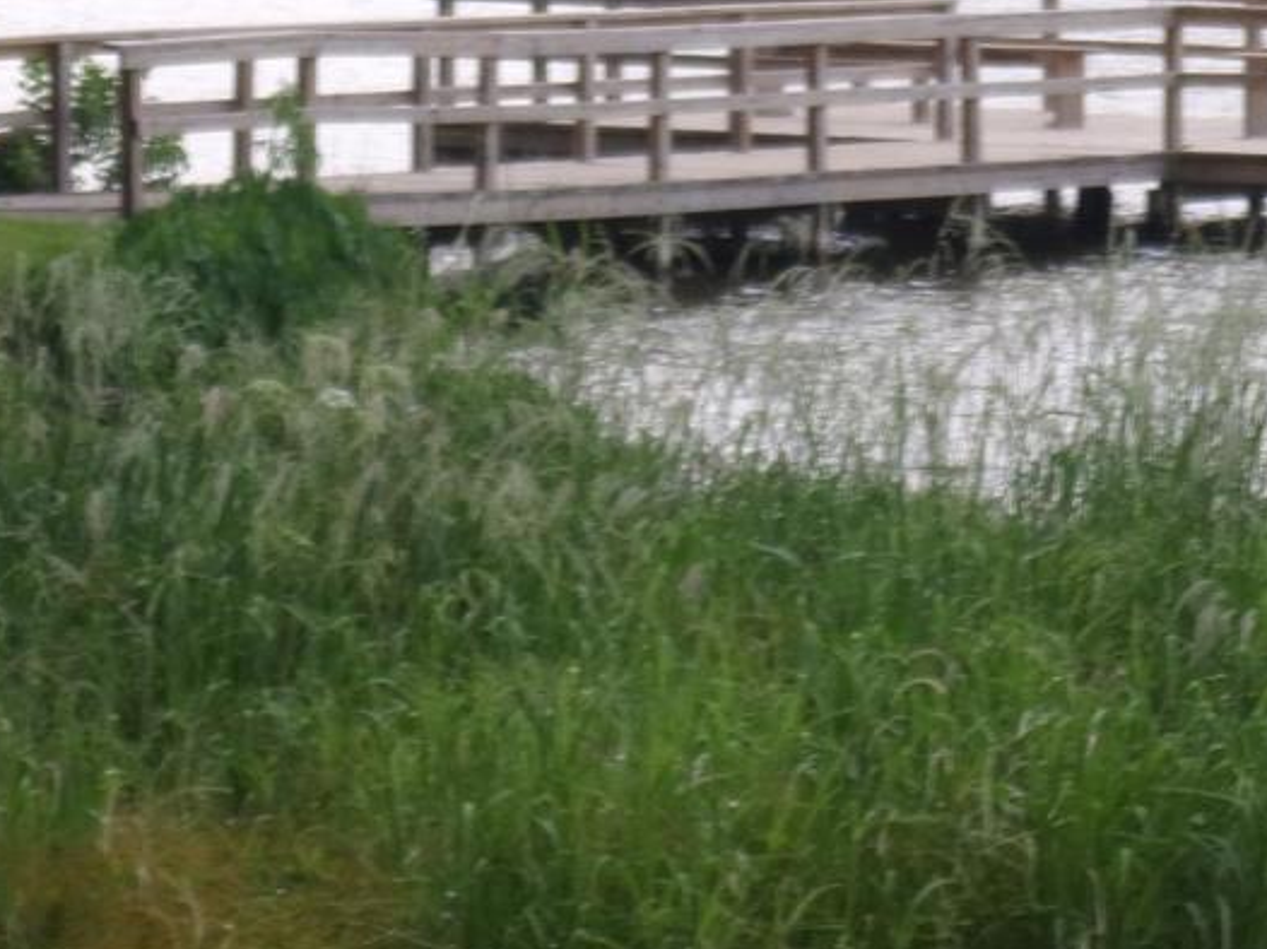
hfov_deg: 7.6
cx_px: 701
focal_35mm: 259
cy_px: 116
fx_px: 9475
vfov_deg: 5.7
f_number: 5.5
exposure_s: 1/40
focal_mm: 23.8
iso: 80
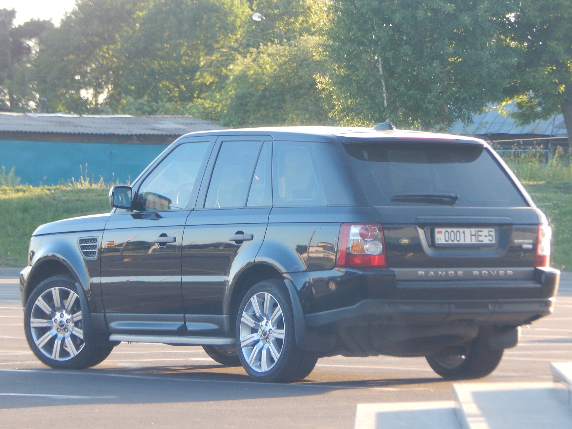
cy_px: 214
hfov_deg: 7.9
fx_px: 4131
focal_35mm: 250
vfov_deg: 5.9
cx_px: 286
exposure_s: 1/60
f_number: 5.6
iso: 180
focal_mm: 44.9
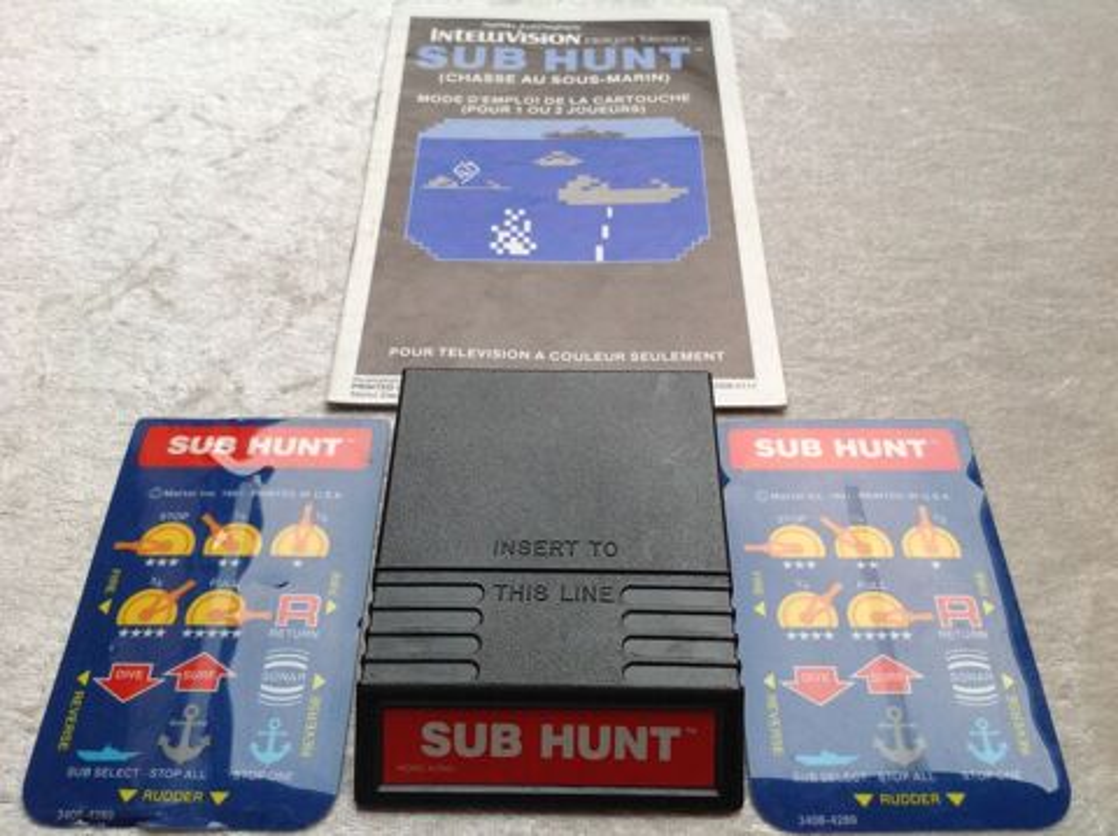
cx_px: 559
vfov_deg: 40.6
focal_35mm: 35
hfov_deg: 52.7
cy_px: 418
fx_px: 1129
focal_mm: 4.28
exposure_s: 1/40
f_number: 2.4
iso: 50
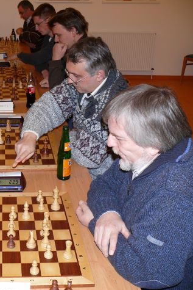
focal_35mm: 49
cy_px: 146
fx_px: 394
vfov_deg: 40.3
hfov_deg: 26.2
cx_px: 5
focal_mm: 7.4
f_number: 2.8
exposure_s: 1/30
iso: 100
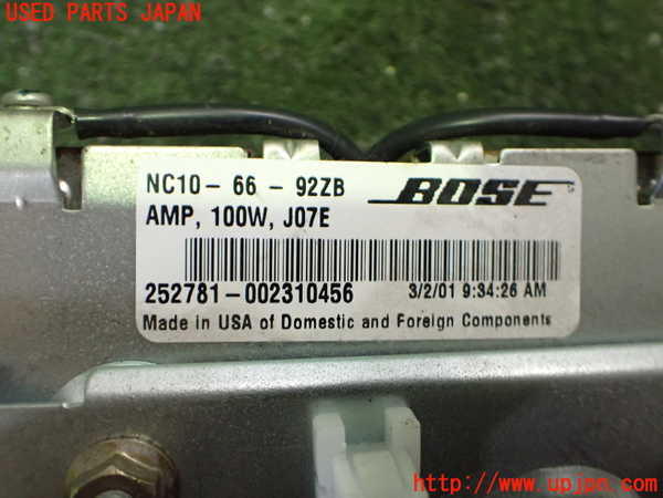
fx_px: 575
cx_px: 332
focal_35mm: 30
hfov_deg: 60.0
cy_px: 249
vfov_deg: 46.8
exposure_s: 1/60
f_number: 2.3
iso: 800
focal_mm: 5.4
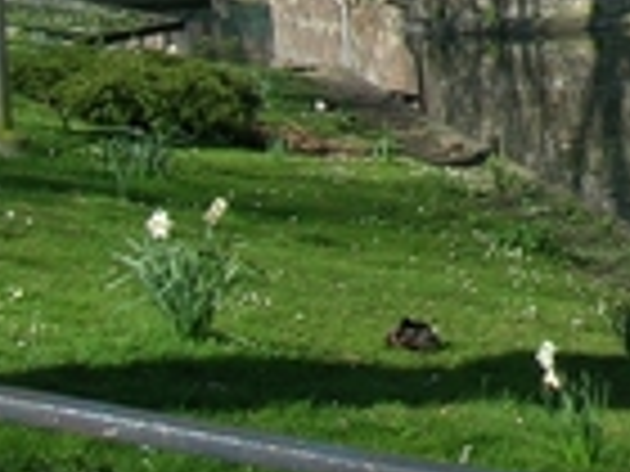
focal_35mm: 146
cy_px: -297
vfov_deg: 9.8
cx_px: 972
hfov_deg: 12.8
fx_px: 2657
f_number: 4.9
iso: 50
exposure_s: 1/240
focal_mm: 5.7
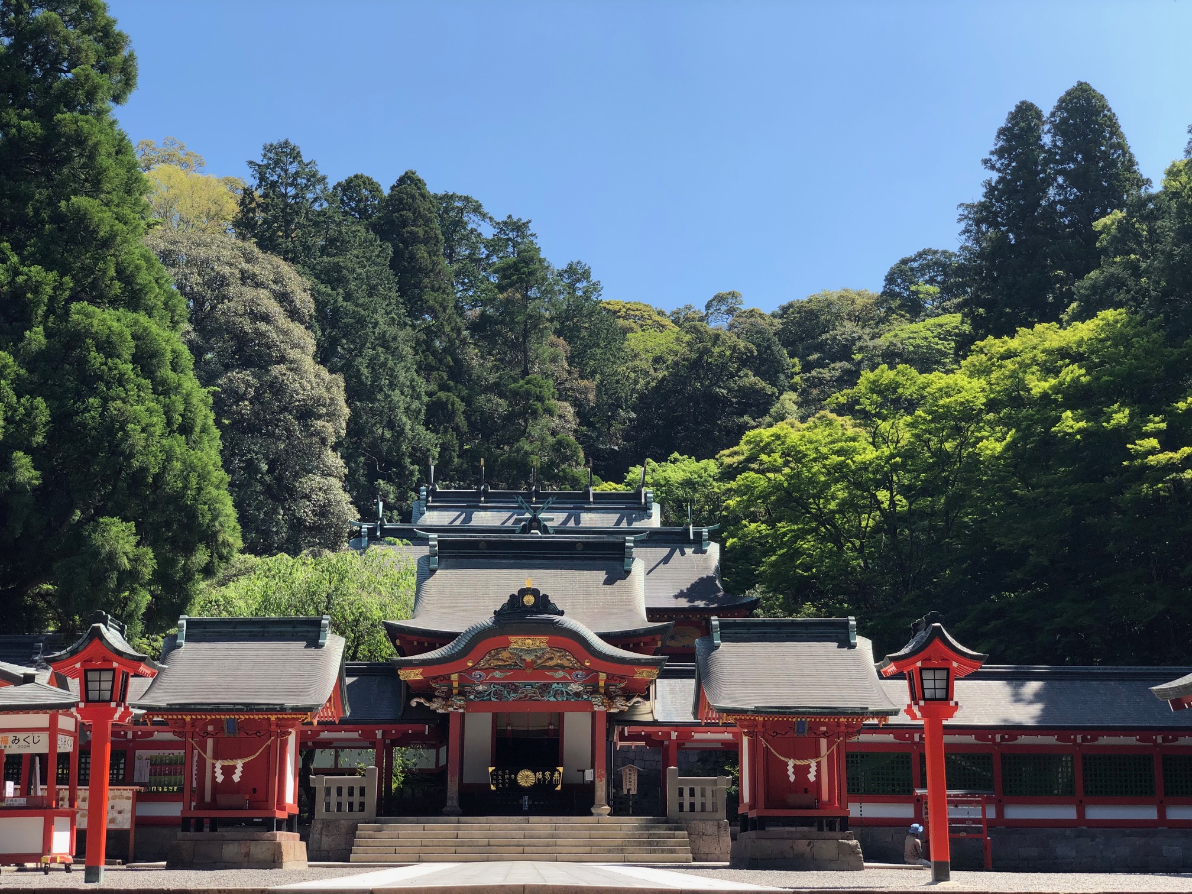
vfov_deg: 28.0
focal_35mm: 52
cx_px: 596
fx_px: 1791
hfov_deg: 36.8
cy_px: 447
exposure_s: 1/490
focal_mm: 6
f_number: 2.4
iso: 16
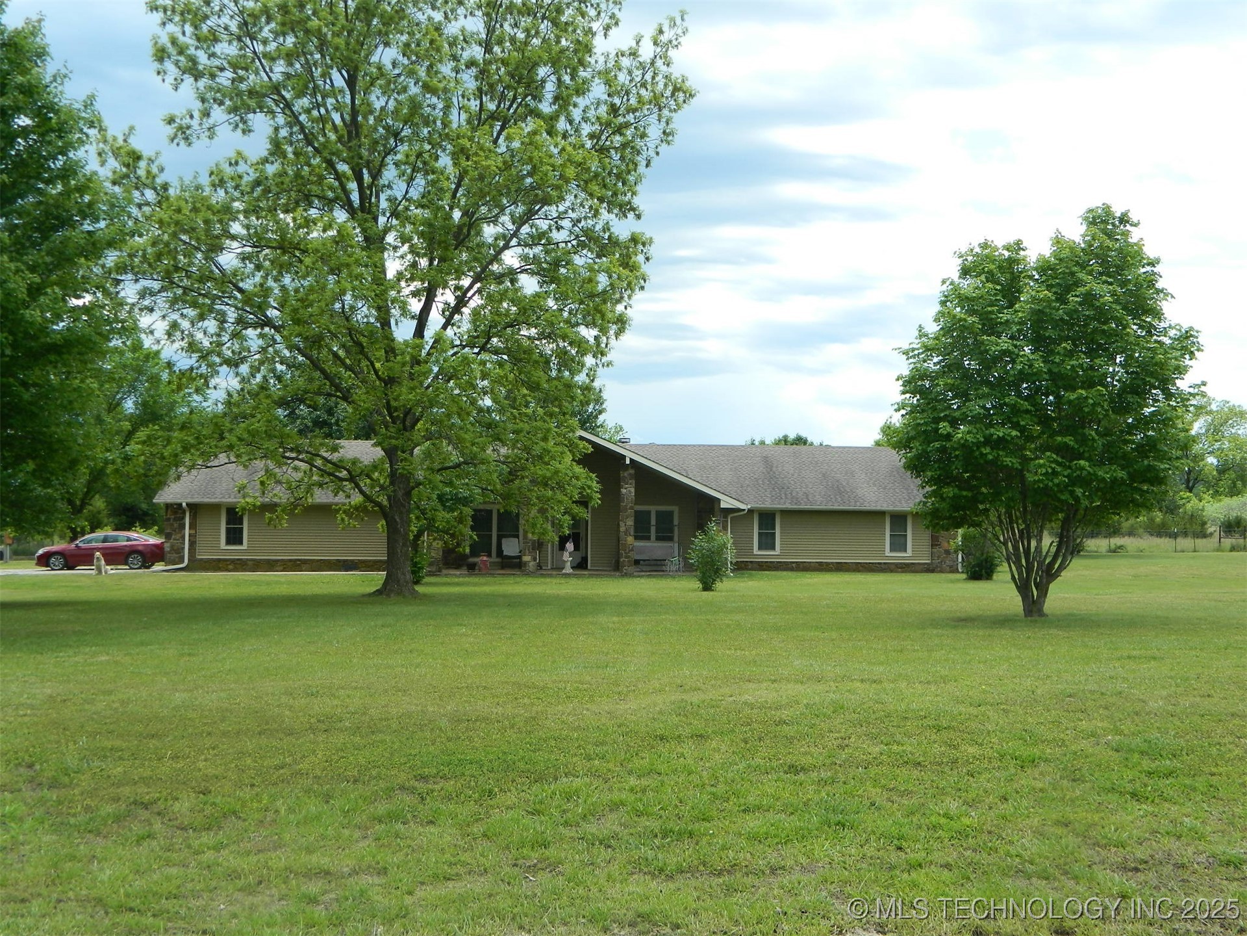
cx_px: 624
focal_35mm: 41
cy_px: 468
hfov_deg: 45.8
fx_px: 1477
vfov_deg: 35.1
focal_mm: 7.3
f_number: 3.5
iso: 80
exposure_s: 1/400
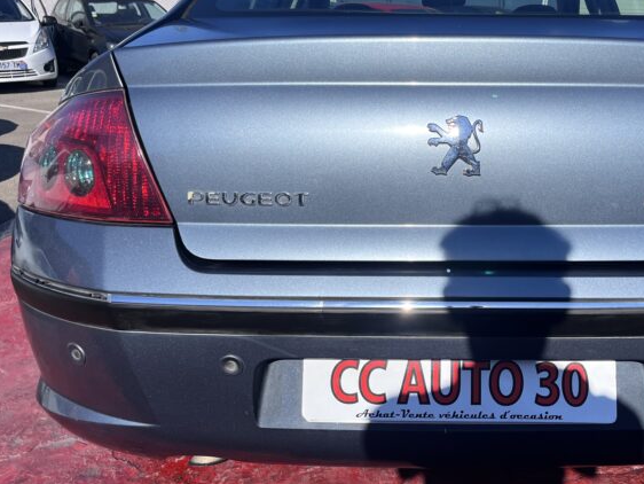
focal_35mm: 37
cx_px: 454
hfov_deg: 48.8
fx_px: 689
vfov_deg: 38.6
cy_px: 206
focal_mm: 5.1
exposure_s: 1/4484
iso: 50
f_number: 1.6
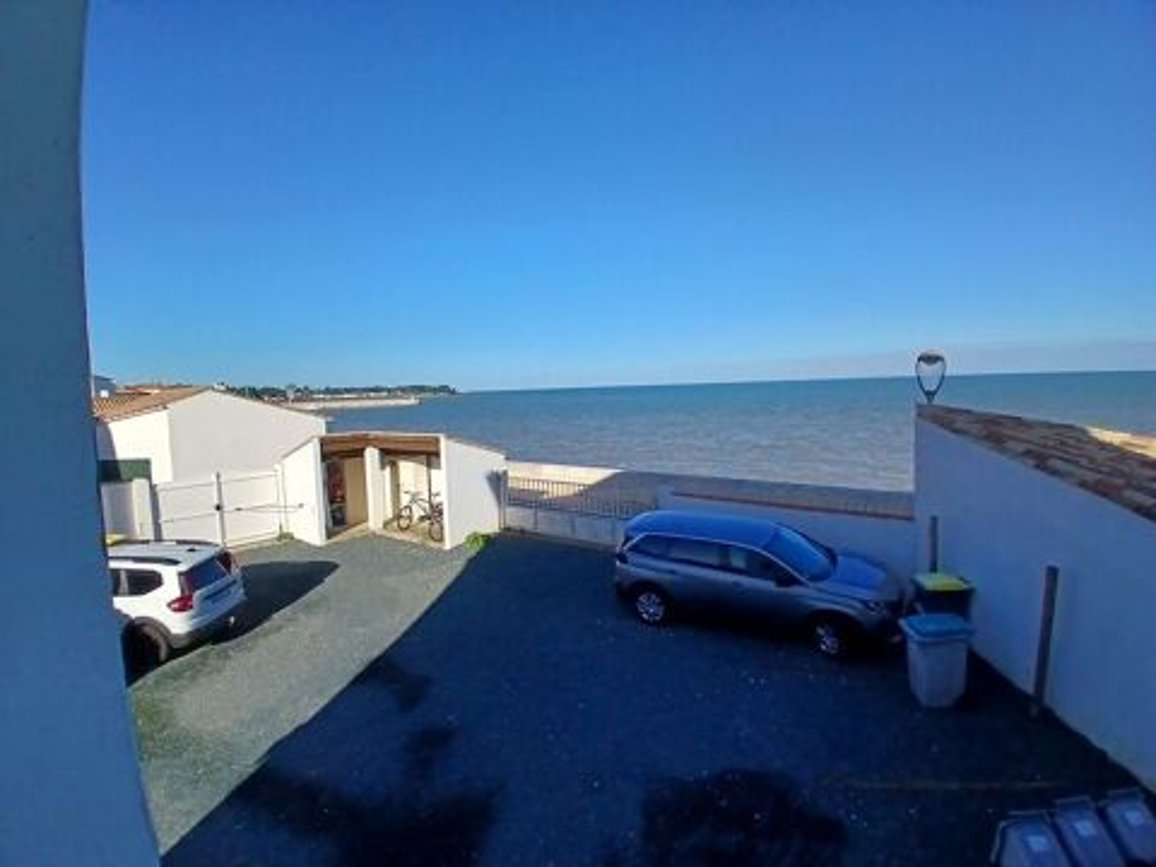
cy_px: 434
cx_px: 578
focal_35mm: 17
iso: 50
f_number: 2.2
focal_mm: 1.4
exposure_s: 1/1761
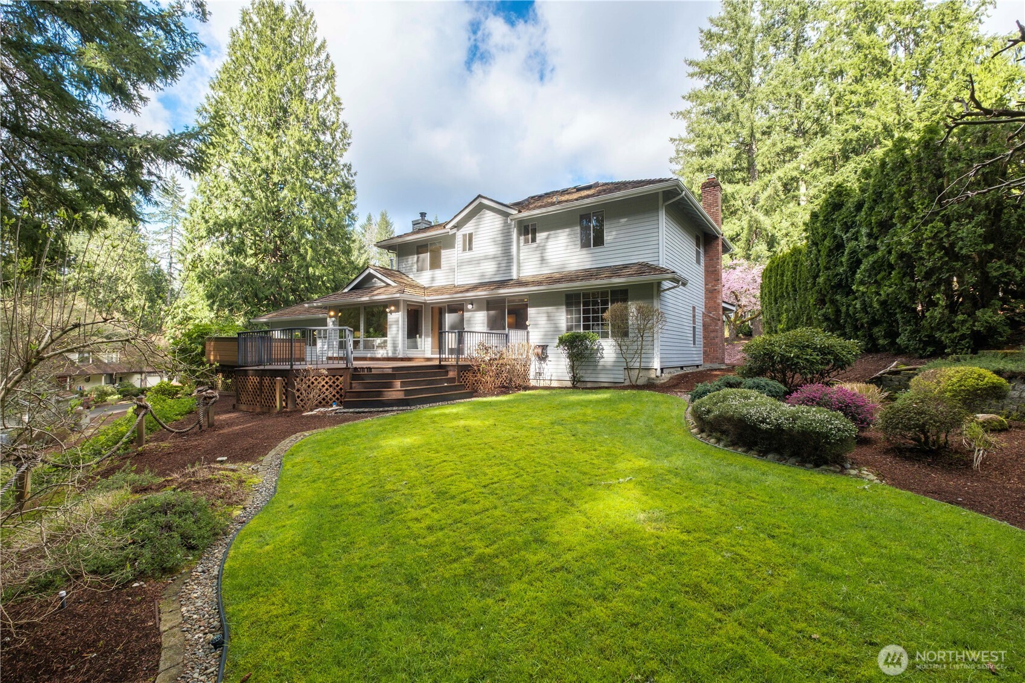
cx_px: 512
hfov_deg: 100.4
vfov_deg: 77.3
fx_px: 427
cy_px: 342
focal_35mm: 15
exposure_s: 1/50
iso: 320
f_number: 8
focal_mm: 10
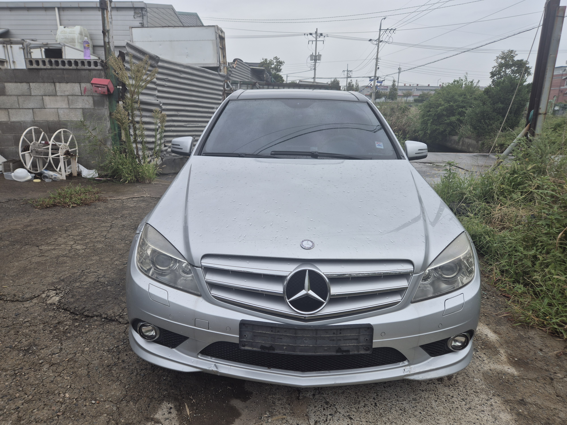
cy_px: 212
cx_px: 284
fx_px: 377
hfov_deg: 73.9
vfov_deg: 58.9
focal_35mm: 23
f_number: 1.8
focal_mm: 5.4
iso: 25
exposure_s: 1/742
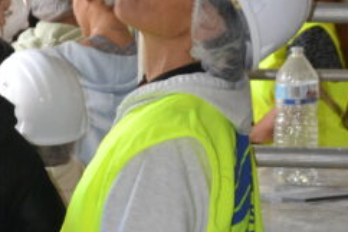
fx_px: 1048
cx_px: -42
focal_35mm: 108
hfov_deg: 18.1
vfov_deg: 12.5
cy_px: 3
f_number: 4
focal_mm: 25
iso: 1400
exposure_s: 1/60
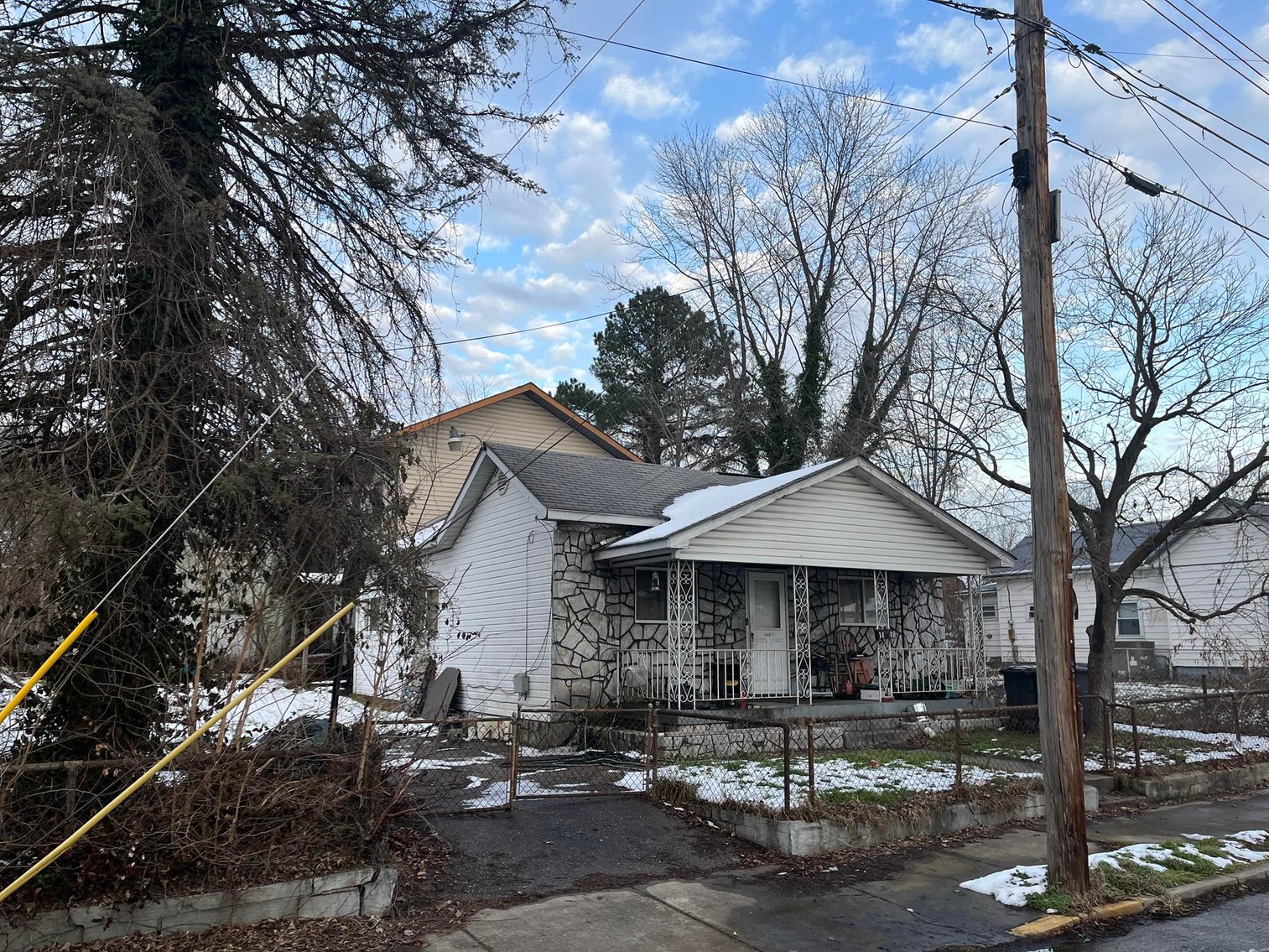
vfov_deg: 53.1
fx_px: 953
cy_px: 476
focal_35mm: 26
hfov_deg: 67.3
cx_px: 634
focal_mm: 5.1
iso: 50
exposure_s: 1/684
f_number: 1.6
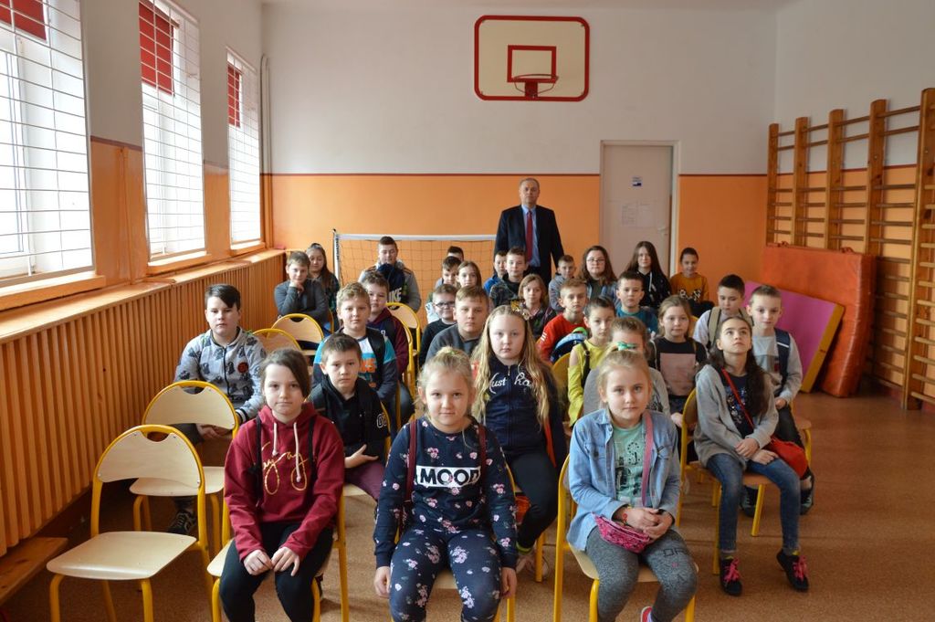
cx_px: 468
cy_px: 311
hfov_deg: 59.5
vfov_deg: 41.6
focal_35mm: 32
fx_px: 817
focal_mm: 21
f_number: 4.5
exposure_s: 1/25
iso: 400
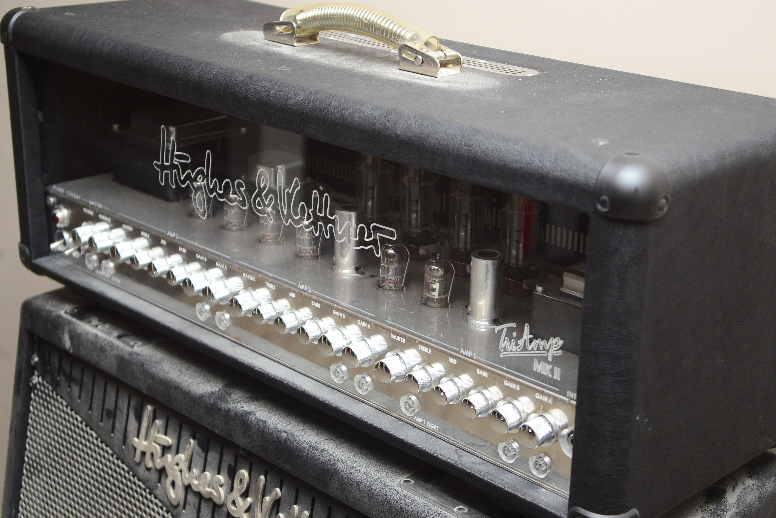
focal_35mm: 62
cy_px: 259
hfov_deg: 32.4
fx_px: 1337
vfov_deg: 21.9
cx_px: 388
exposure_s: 1/160
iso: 2500
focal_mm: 62
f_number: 6.3
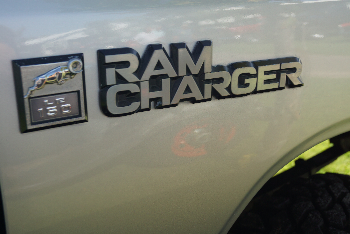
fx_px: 510
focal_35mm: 52
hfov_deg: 37.9
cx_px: 175
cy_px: 117
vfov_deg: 25.8
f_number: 5.6
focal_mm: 35
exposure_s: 1/80
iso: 100
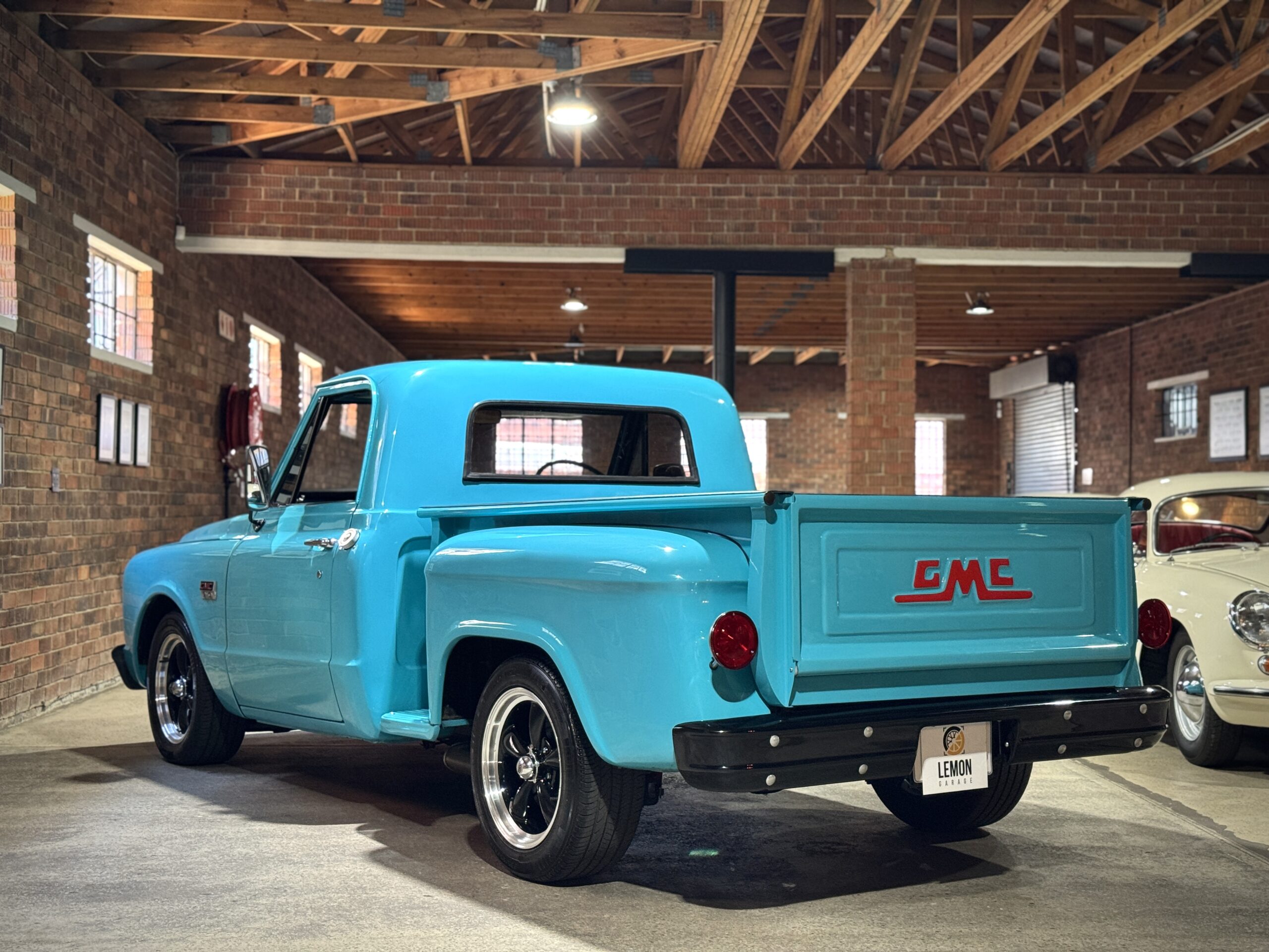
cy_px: 476
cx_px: 634
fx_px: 1760
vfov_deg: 30.3
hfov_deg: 39.7
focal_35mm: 48
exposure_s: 1/33
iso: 250
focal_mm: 6.76
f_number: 1.78
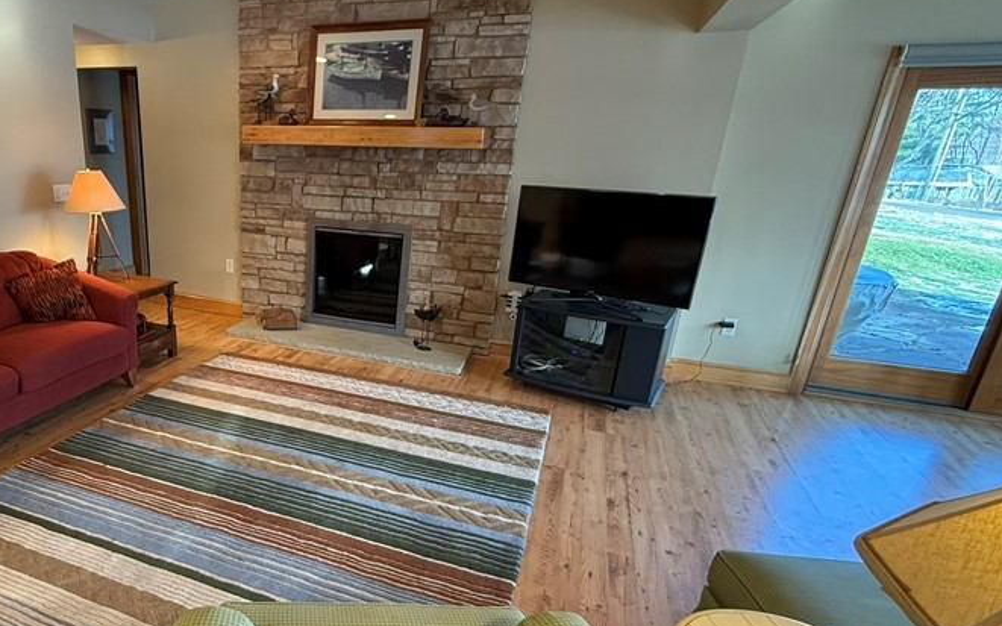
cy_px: 368
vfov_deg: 52.7
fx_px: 628
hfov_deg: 73.8
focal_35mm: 23
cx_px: 303
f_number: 2.2
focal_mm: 2.22
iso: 320
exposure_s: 1/60
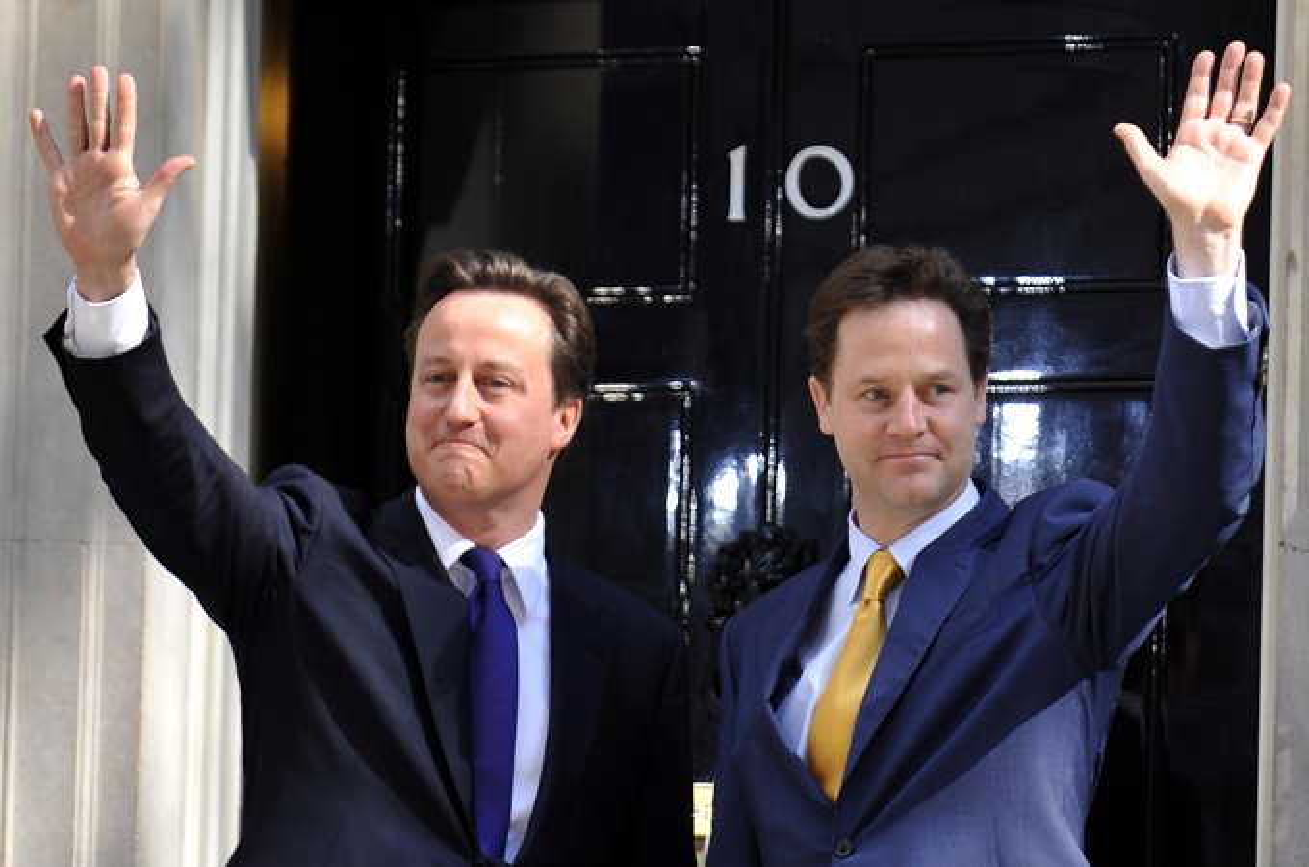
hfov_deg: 14.7
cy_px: 434
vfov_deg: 9.7
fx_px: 5079
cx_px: 654
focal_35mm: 140
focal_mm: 140
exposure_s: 1/500
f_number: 2.8
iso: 200
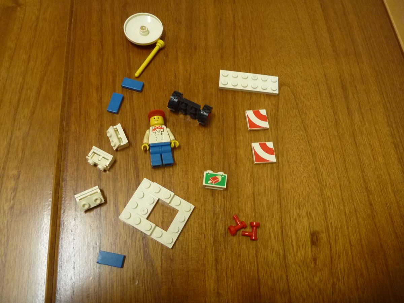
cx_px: 202
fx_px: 327
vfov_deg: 49.7
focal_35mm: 28
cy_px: 152
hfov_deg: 63.4
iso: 400
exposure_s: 1/15
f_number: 3.3
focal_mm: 5
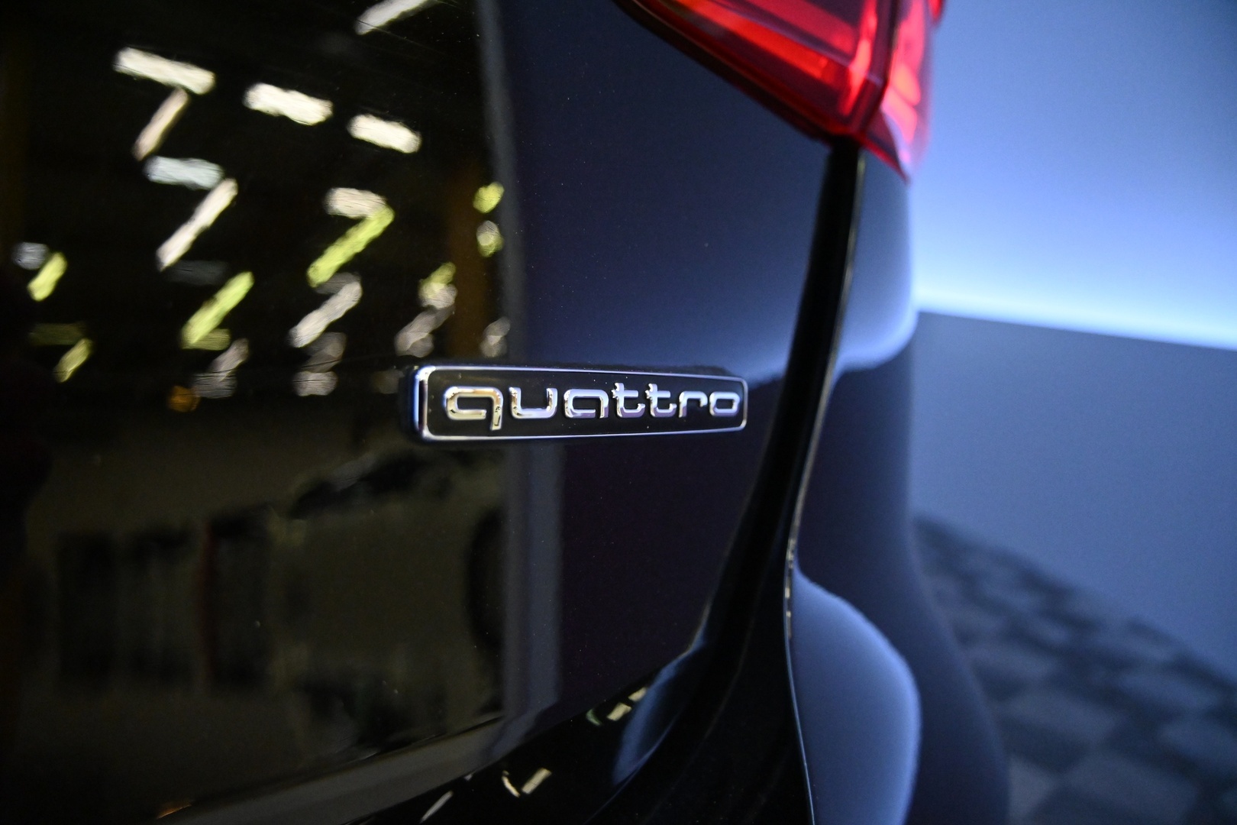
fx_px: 2577
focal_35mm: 75
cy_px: 412
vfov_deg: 18.2
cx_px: 618
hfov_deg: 27.0
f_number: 6.3
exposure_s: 1/800
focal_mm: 50
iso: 5000
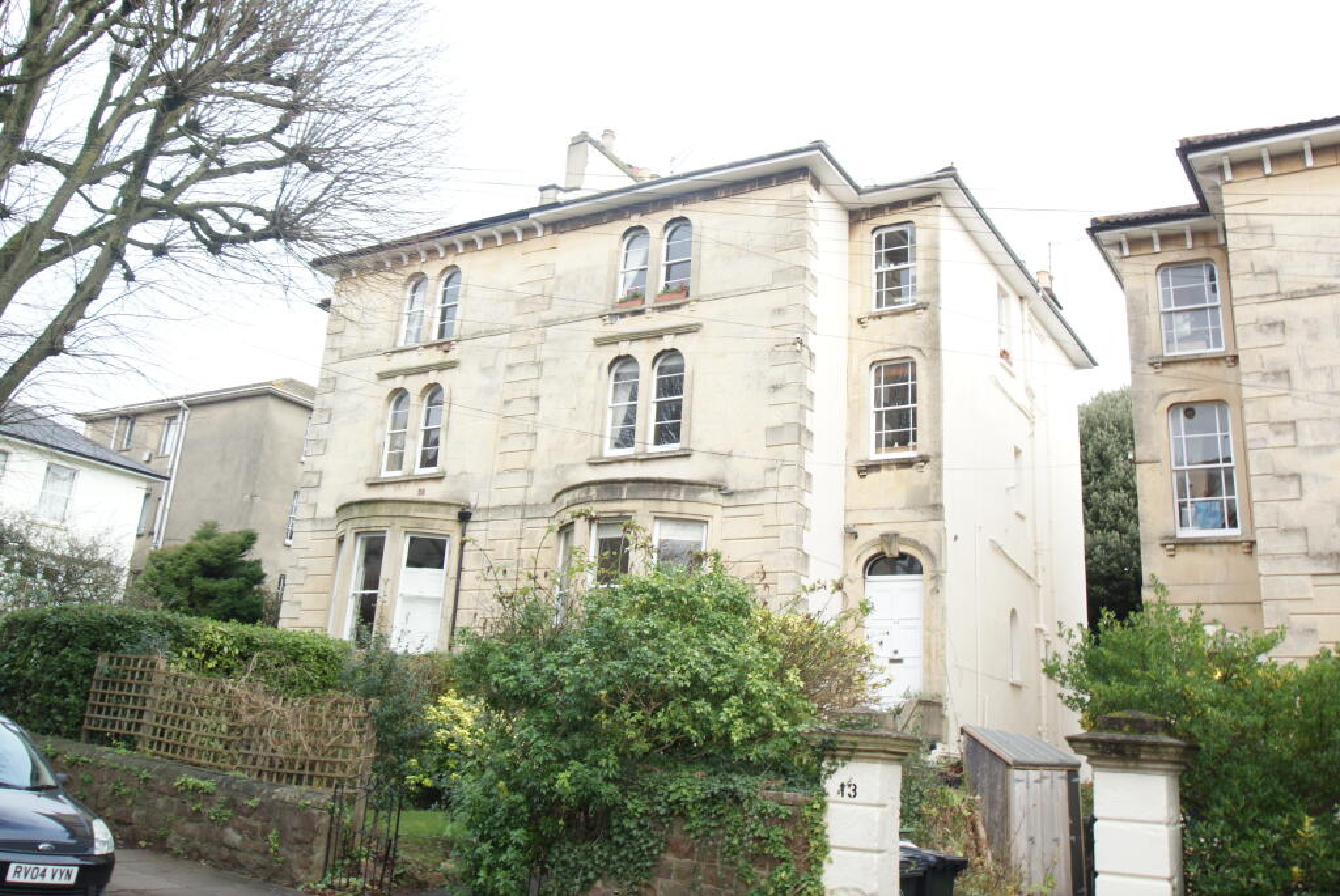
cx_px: 670
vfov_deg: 43.7
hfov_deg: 61.9
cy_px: 448
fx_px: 1118
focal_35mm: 30
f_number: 8
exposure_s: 1/30
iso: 200
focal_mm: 20
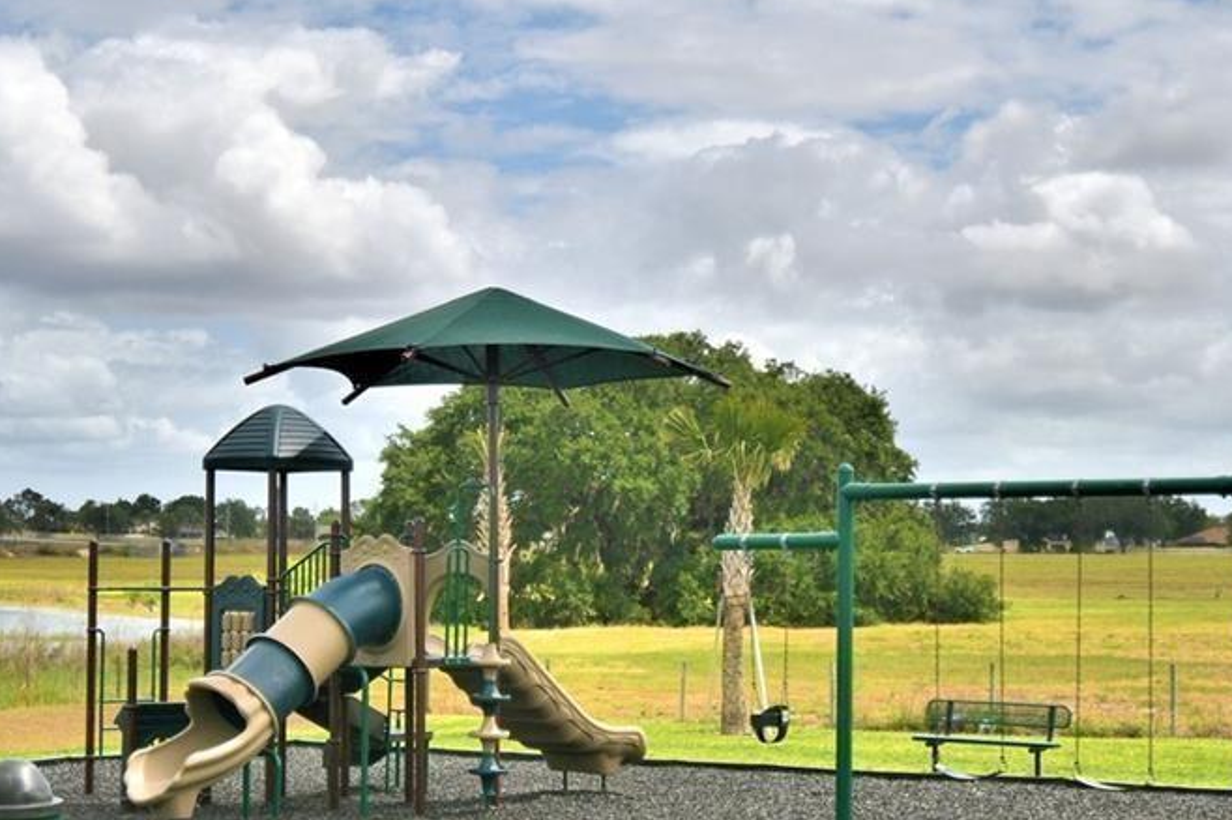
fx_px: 2497
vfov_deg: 18.6
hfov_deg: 27.7
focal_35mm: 73
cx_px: 653
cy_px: 502
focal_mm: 20
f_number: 5.6
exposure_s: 1/1250
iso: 100
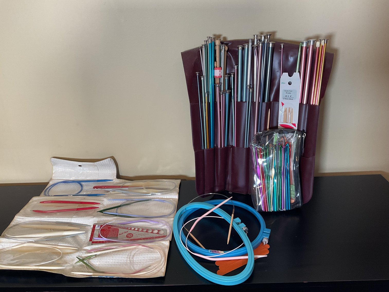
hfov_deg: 61.7
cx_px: 194
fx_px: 326
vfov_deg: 48.2
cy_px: 146
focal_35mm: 29
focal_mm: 3
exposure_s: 1/60
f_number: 1.8
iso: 64
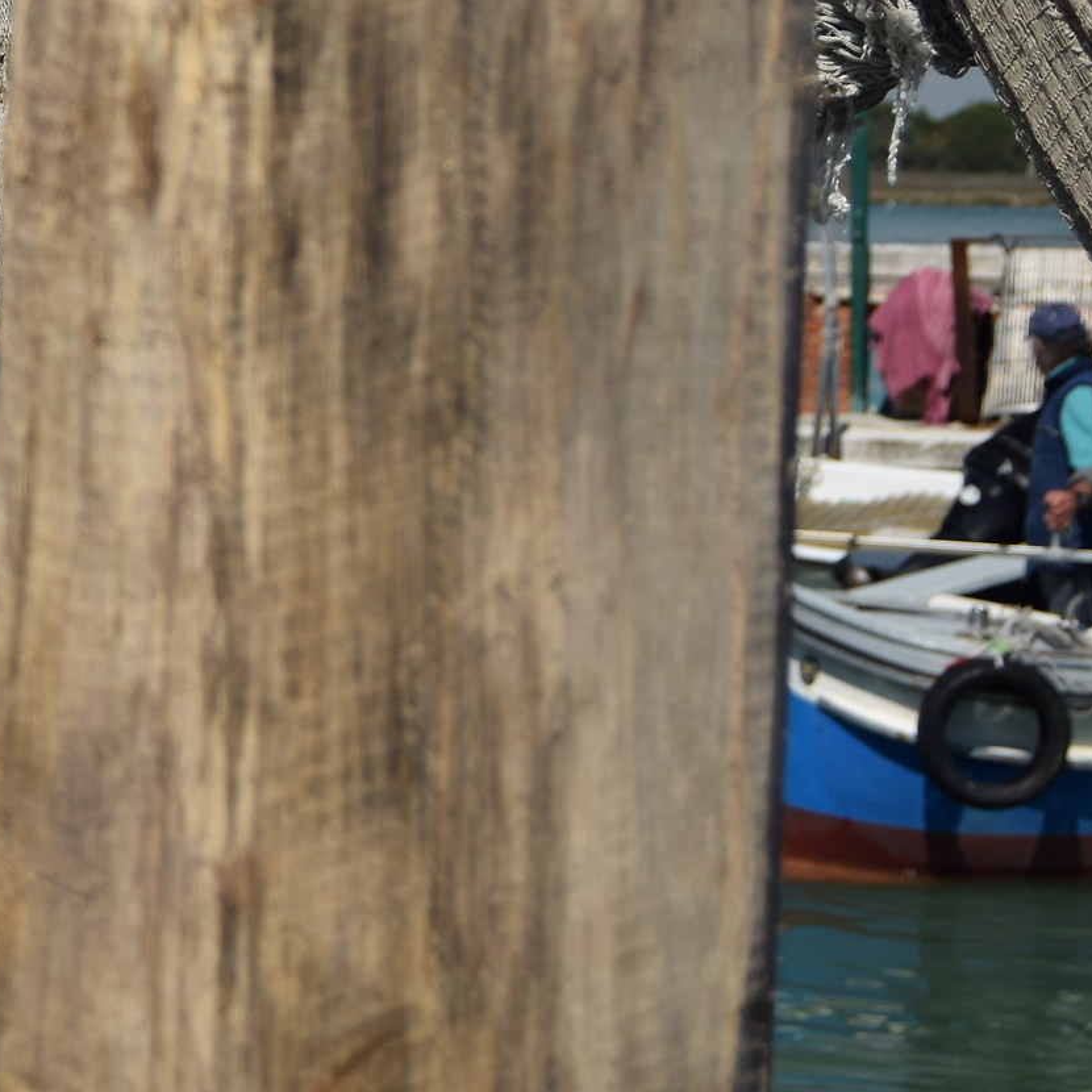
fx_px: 4997
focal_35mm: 140
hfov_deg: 12.1
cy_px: 146
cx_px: -291
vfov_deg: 12.4
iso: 100
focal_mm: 38
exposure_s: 1/640
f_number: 4.8
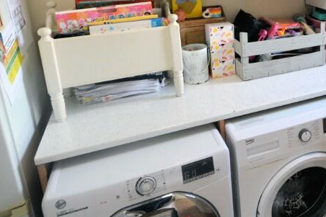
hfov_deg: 50.8
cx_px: 281
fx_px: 308
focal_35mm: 34
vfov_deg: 36.7
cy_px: 26
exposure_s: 1/40
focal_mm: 10
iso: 400
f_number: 8
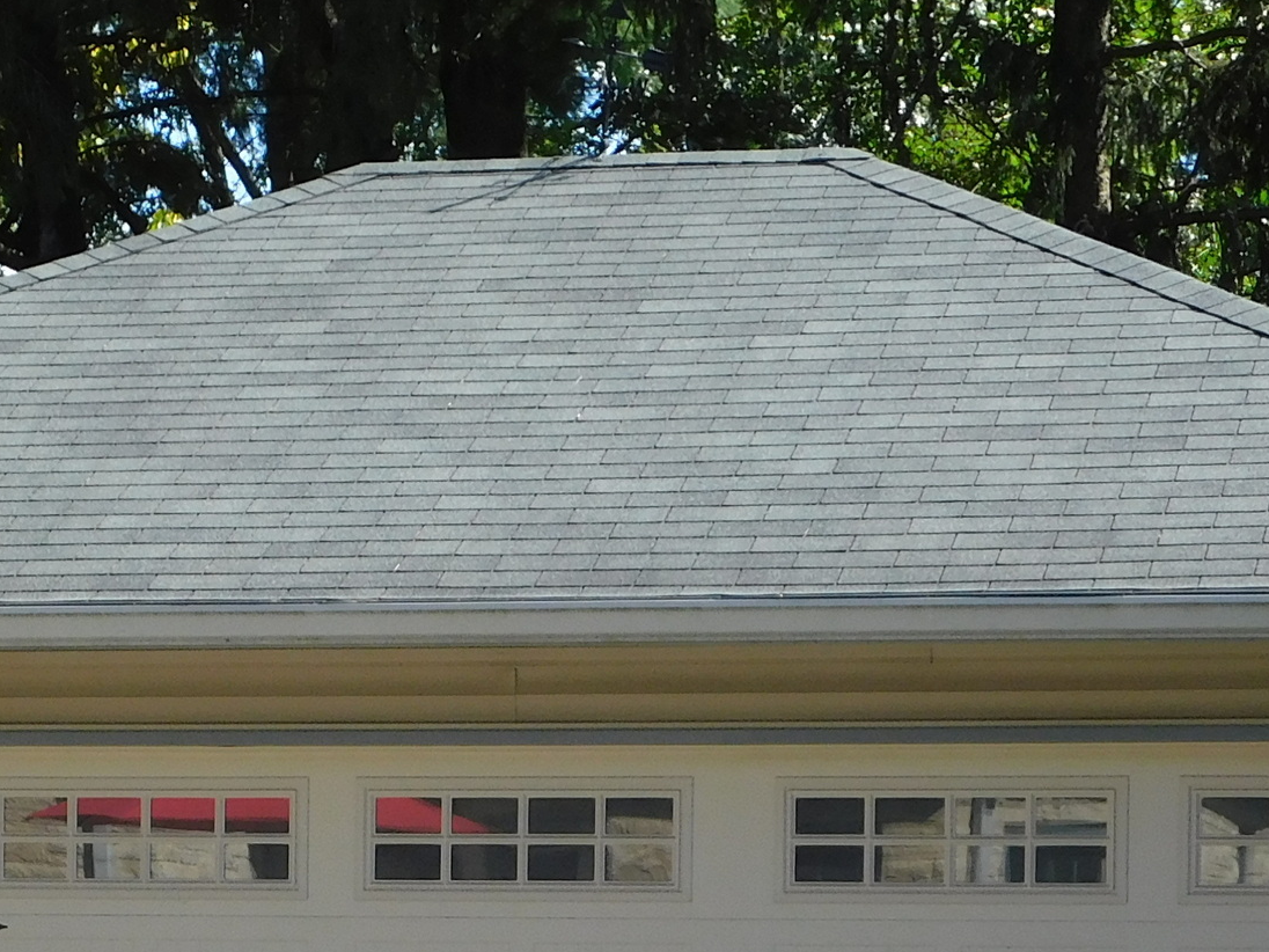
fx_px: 5242
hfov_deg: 13.7
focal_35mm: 143
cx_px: 235
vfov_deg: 10.2
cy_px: 1061
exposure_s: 1/500
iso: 125
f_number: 3.8
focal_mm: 9
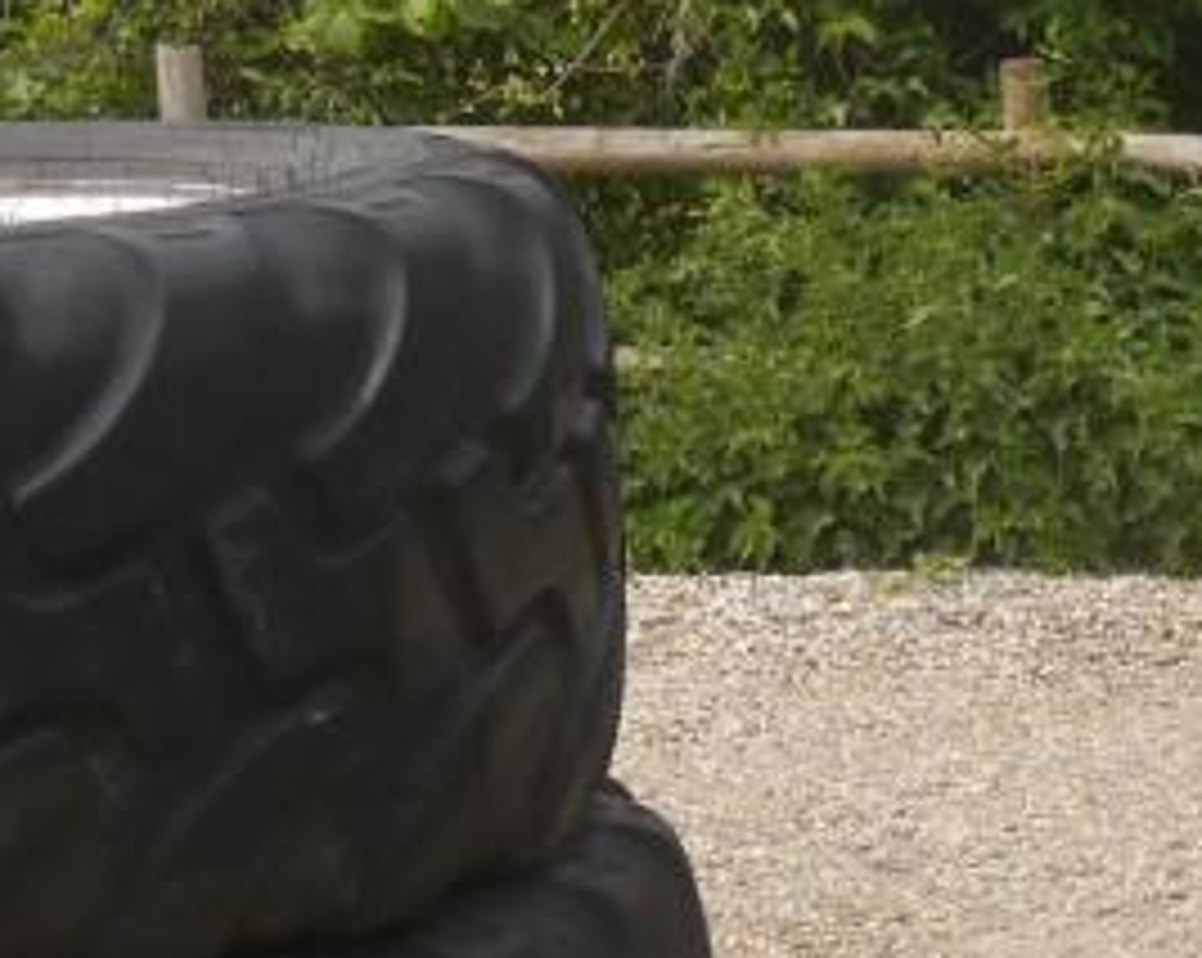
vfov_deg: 11.3
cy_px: 846
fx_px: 4797
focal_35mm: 135
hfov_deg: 14.1
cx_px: 1143
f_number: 7.1
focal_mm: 18
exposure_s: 1/250
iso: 160
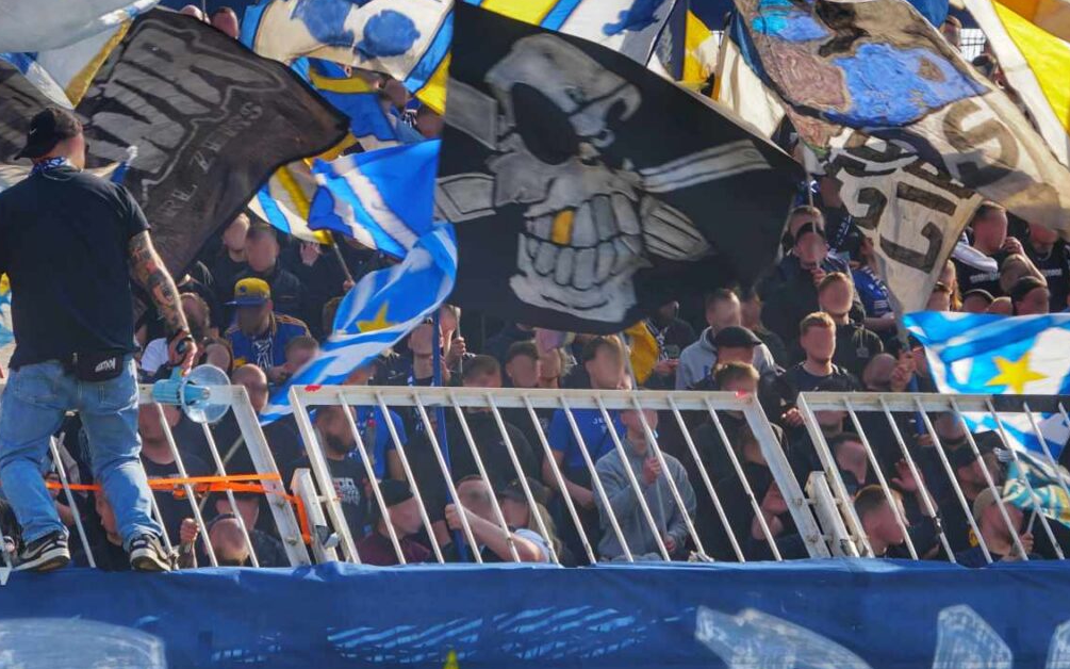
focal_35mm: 185
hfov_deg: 11.3
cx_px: 616
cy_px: 195
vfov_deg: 7.1
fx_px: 5394
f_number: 9
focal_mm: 76
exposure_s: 1/125
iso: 100
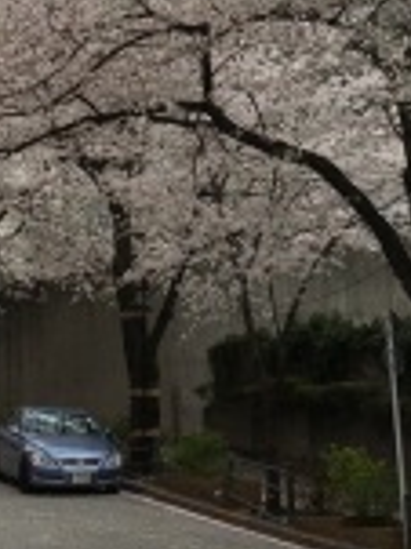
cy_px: -44
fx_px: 1823
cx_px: 160
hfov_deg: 12.9
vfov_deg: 16.6
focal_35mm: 115
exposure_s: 1/427
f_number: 2.2
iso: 25
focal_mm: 4.15
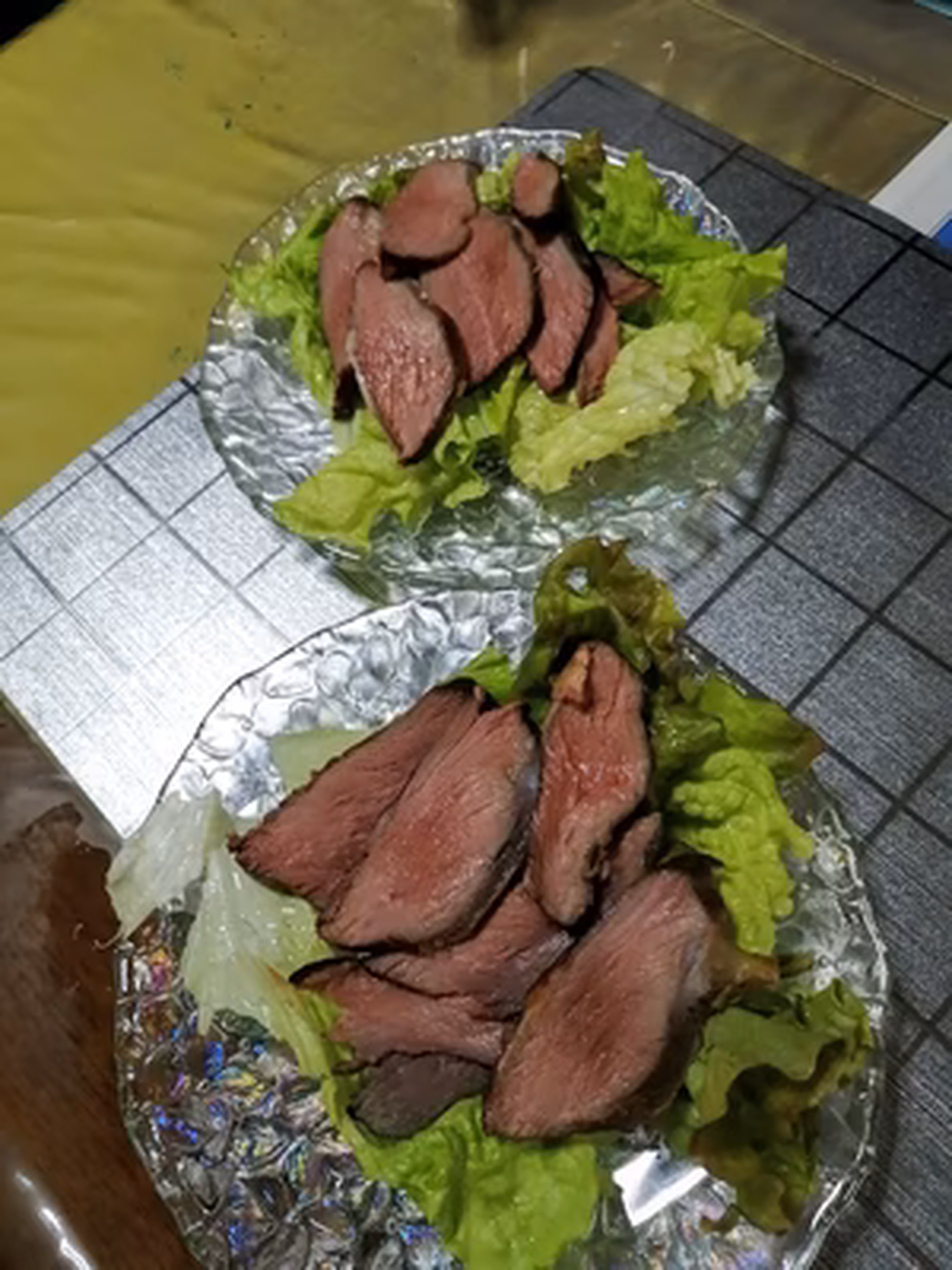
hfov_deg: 51.4
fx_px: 990
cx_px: 476
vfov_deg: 65.3
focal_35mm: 27
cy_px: 635
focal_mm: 3.62
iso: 125
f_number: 1.8
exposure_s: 1/100
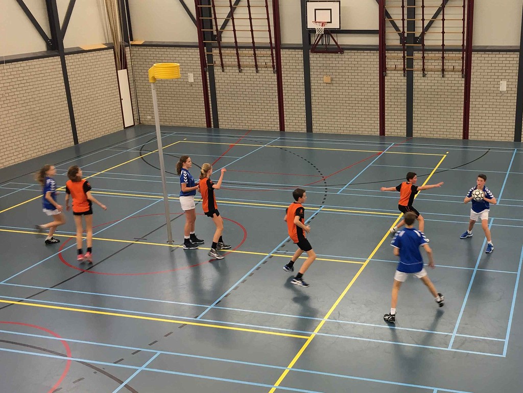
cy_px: 196
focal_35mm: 29
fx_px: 438
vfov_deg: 48.2
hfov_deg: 61.7
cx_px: 262
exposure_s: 1/33
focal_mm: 4.15
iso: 64
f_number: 2.2
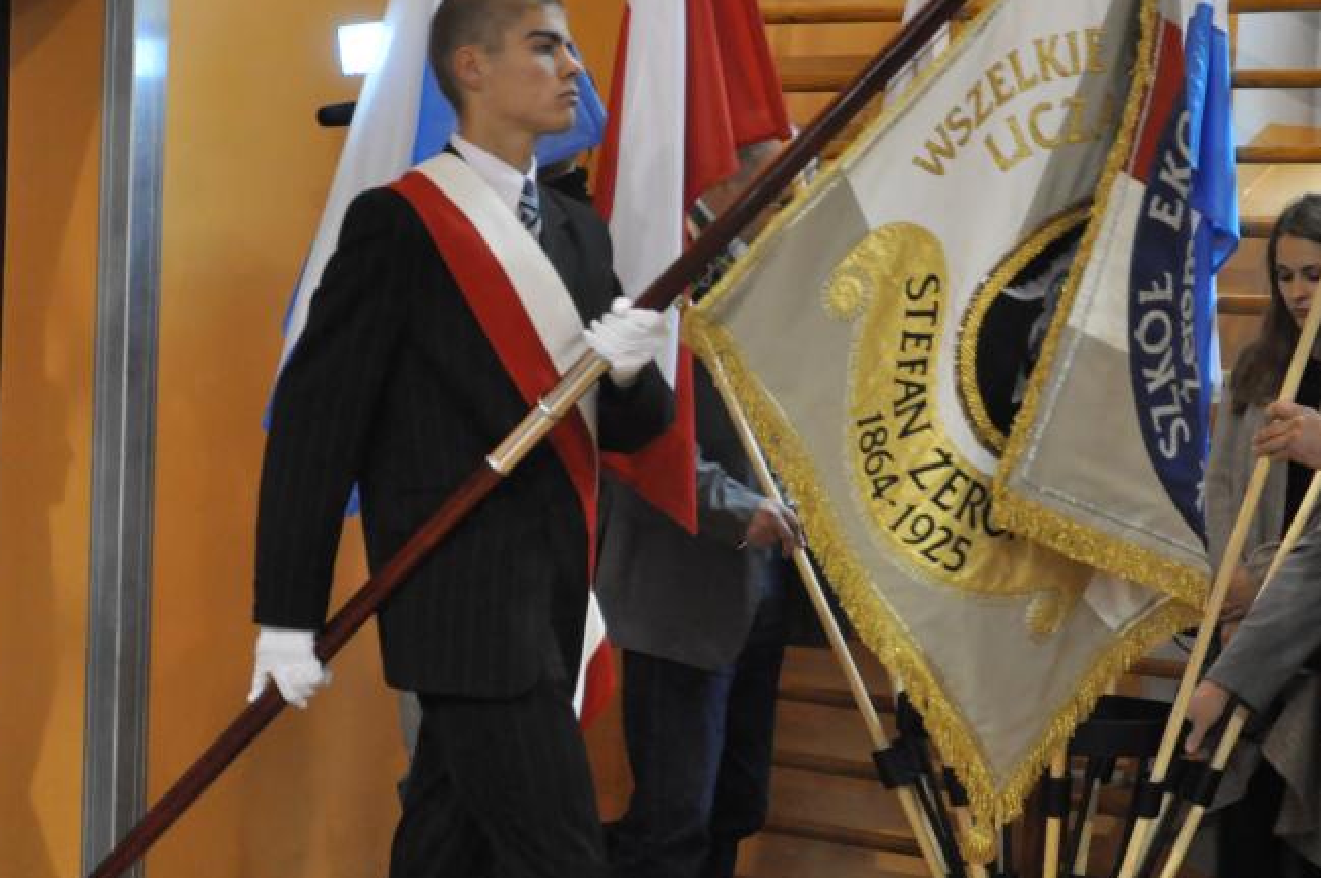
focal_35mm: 83
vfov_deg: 16.5
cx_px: 586
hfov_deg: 24.5
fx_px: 3034
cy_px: 444
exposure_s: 1/200
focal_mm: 35
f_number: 4.5
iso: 2000
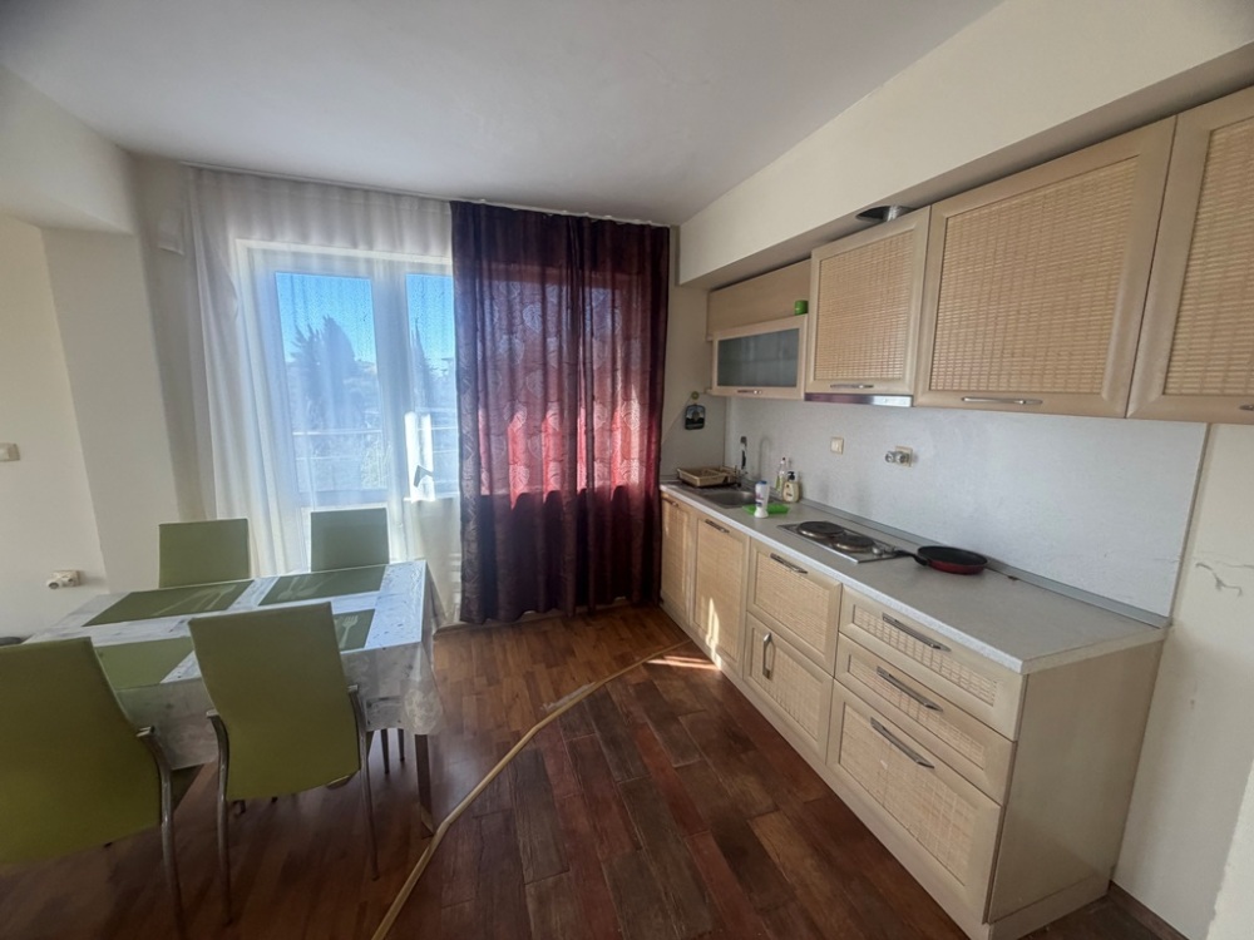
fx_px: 507
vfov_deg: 85.7
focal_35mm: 14
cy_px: 470
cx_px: 627
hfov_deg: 102.1
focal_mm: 2.22
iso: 160
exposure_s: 1/121
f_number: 2.2
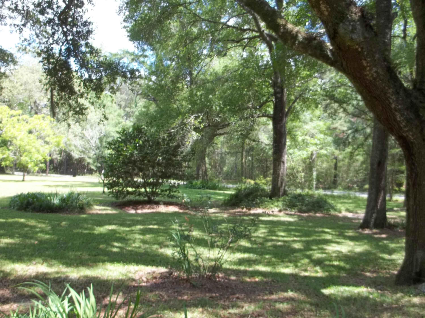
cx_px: 212
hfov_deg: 55.4
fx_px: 405
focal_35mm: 33
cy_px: 159
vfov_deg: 42.9
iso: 64
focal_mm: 5.9
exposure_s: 1/125
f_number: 3.3
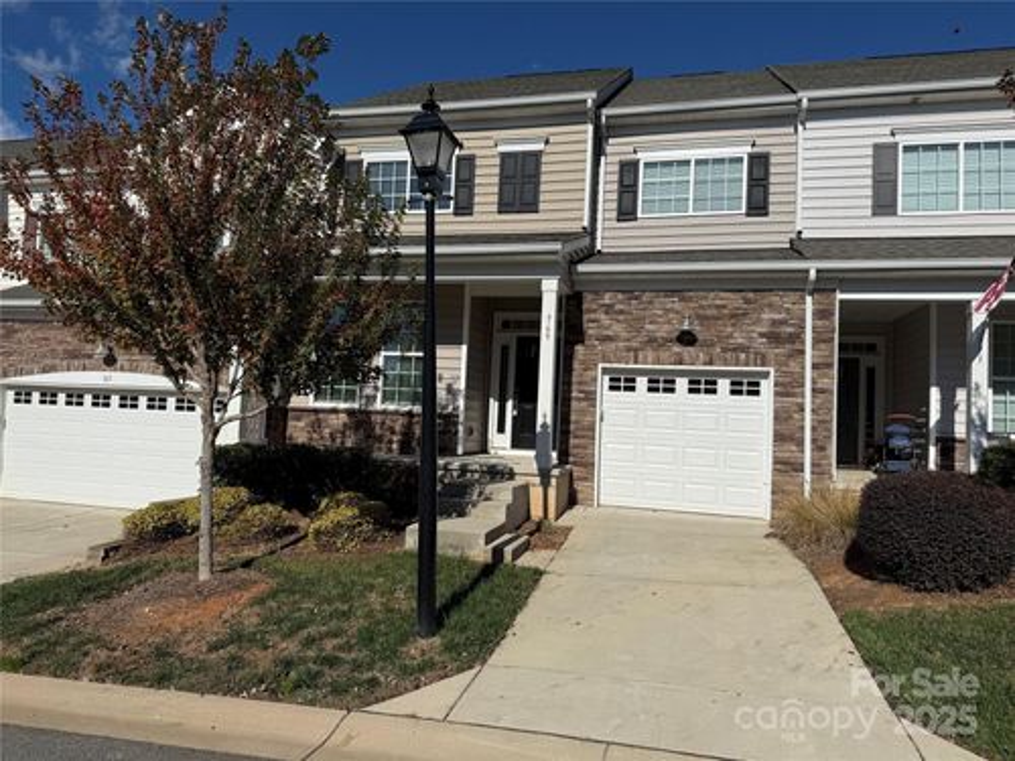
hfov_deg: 71.6
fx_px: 704
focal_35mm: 24
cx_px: 508
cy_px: 380
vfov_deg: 56.8
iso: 80
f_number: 1.78
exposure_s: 1/10309
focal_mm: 6.76
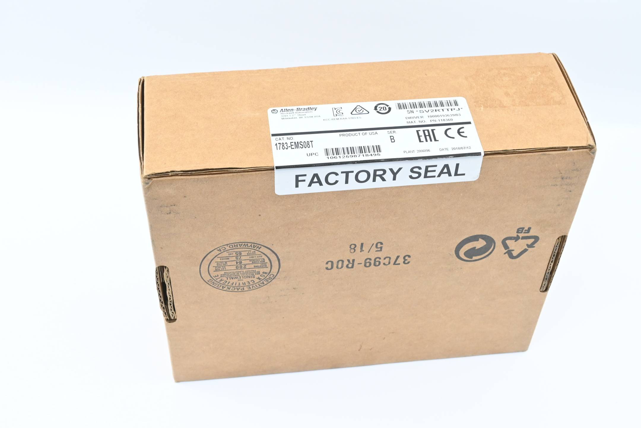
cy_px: 214
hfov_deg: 40.5
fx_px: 868
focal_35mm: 49
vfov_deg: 27.7
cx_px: 320
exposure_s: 1/50
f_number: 10
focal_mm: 32.5
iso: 1250
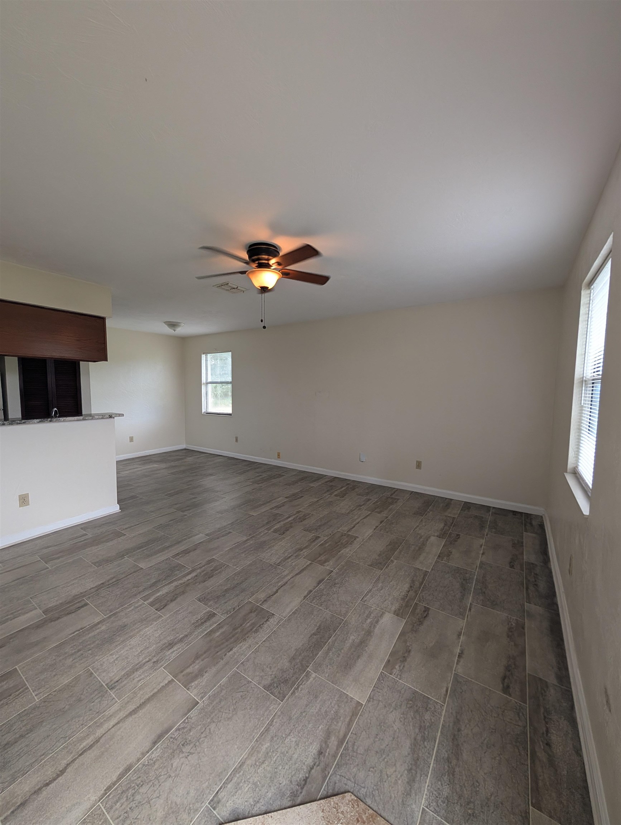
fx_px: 286
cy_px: 412
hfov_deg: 94.6
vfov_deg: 110.5
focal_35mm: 12
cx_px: 310
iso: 115
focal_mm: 2.02
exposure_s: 1/120
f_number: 1.7
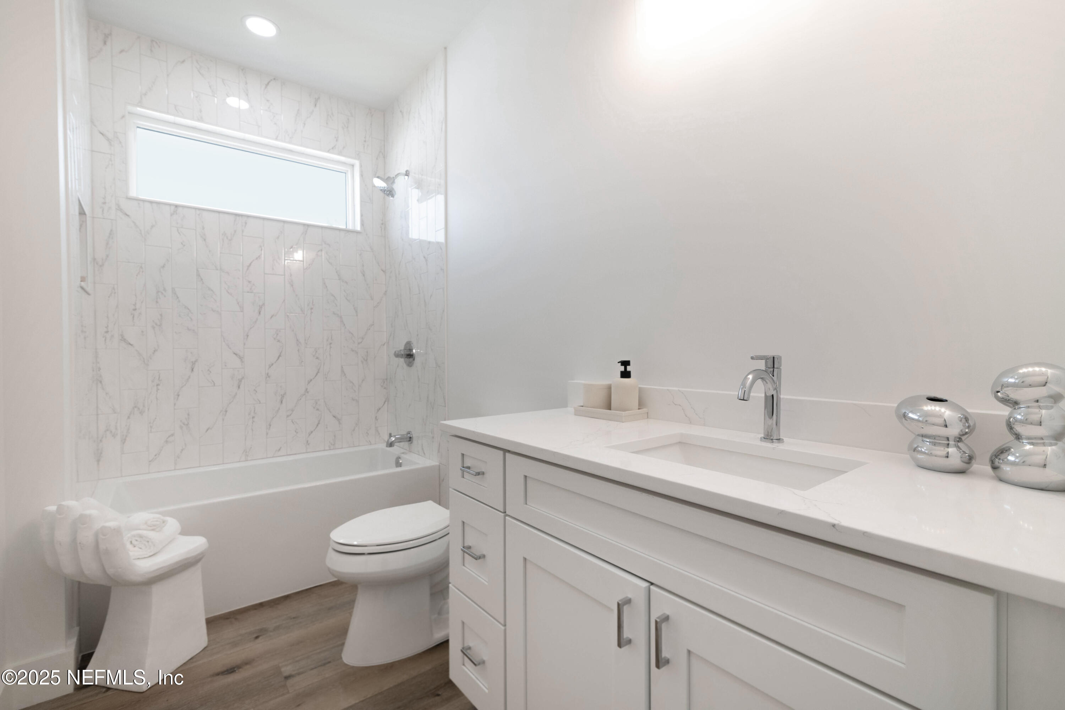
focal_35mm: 16
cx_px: 532
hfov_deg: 96.7
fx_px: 473
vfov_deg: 73.7
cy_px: 355
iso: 400
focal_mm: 16
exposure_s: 1/80
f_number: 8
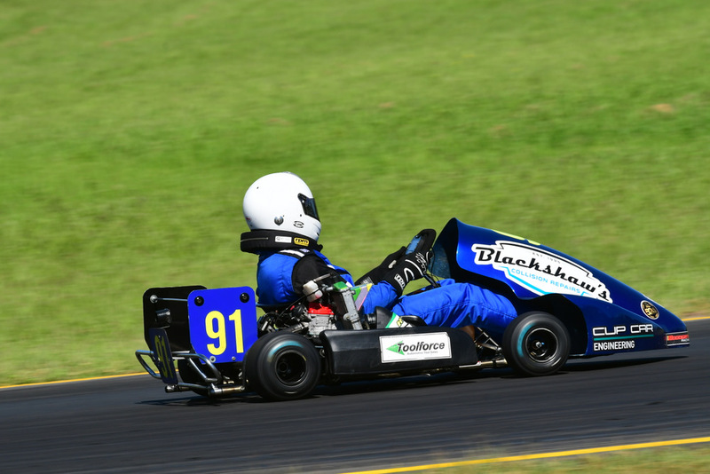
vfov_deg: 2.7
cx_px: 355
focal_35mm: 510
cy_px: 237
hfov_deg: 4.0
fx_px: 10061
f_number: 11
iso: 400
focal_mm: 340
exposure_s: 1/640
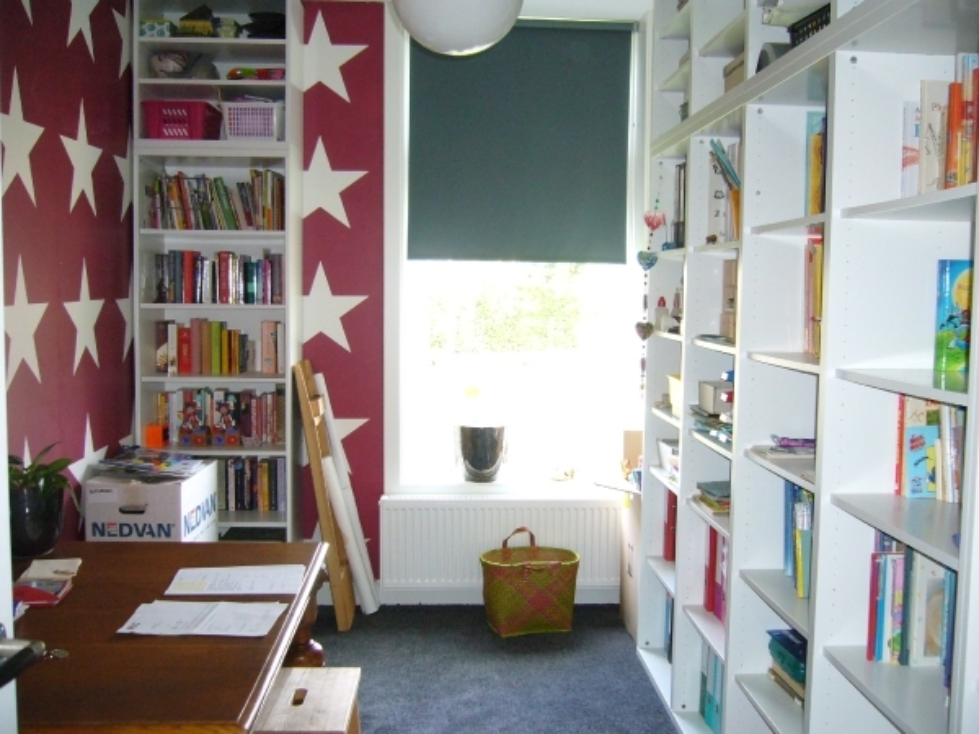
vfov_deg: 40.7
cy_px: 367
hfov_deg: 52.6
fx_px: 990
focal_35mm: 35
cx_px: 490
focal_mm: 5.8
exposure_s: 1/30
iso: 200
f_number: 2.8
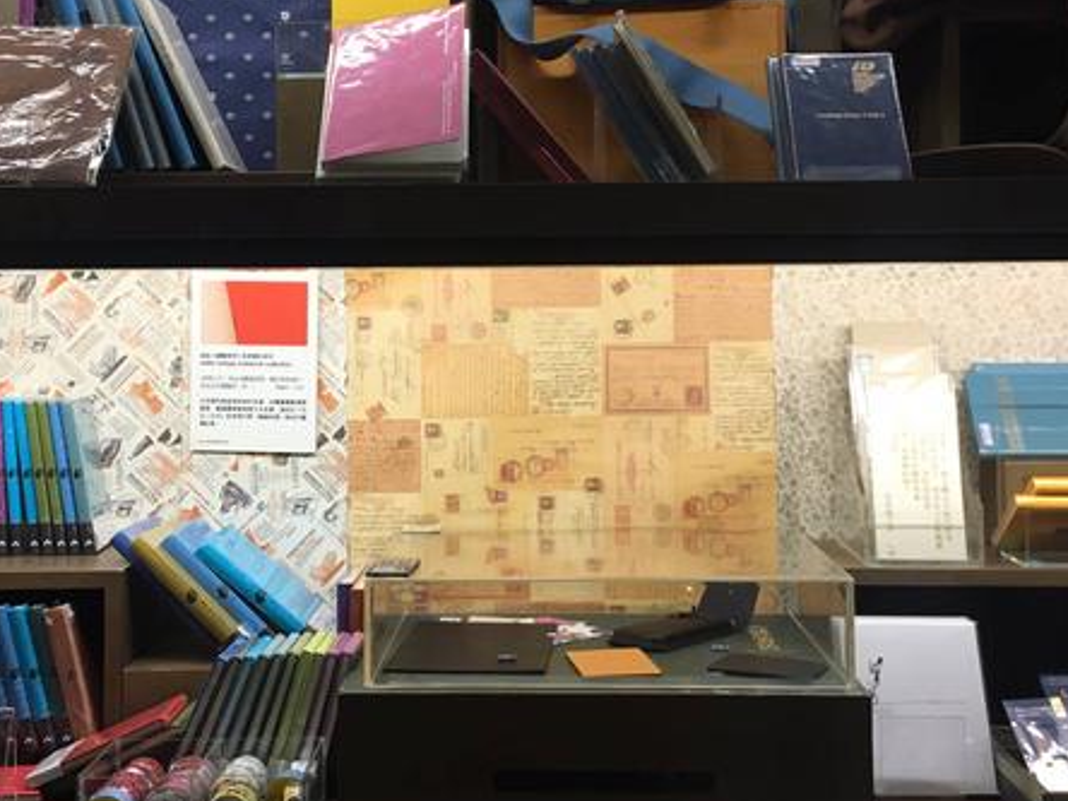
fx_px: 1450
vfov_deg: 30.7
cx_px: 517
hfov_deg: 40.4
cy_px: 293
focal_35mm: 47
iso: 32
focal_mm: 4.15
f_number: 2.2
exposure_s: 1/33
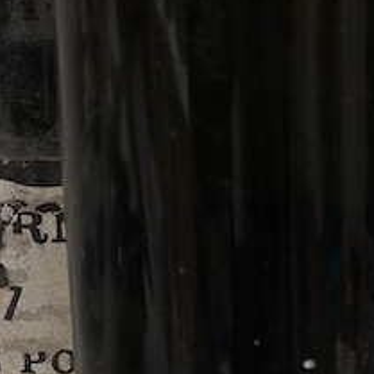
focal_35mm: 165
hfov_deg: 10.6
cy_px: 193
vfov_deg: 10.6
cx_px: 304
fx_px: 2017
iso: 1250
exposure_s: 1/125
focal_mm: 30
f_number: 9
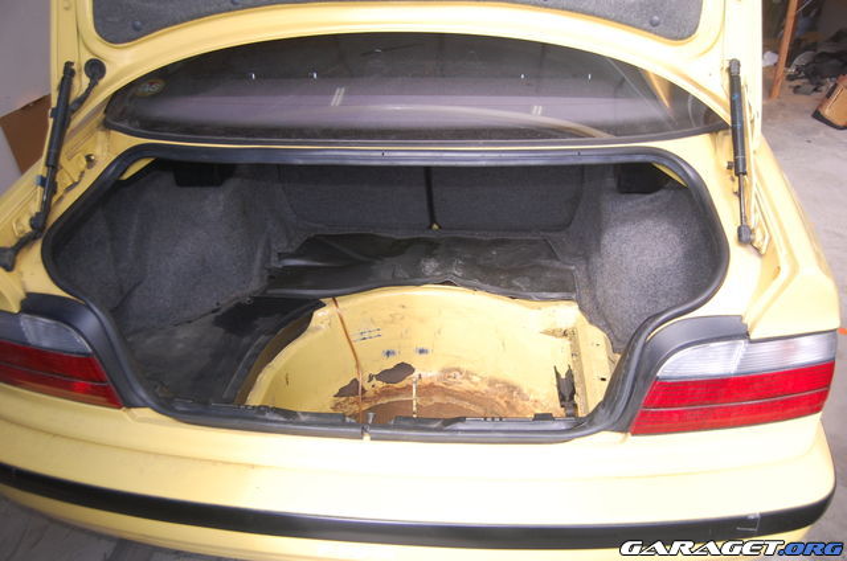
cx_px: 424
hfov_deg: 62.0
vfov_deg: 43.4
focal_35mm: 30
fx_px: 704
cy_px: 280
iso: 400
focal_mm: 20
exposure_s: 1/160
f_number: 3.8
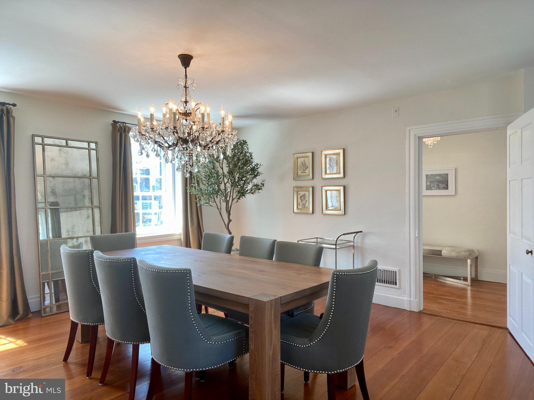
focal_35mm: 23
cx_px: 267
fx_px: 355
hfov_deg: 73.9
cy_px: 200
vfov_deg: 58.9
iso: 64
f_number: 2.2
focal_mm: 2.71
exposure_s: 1/60
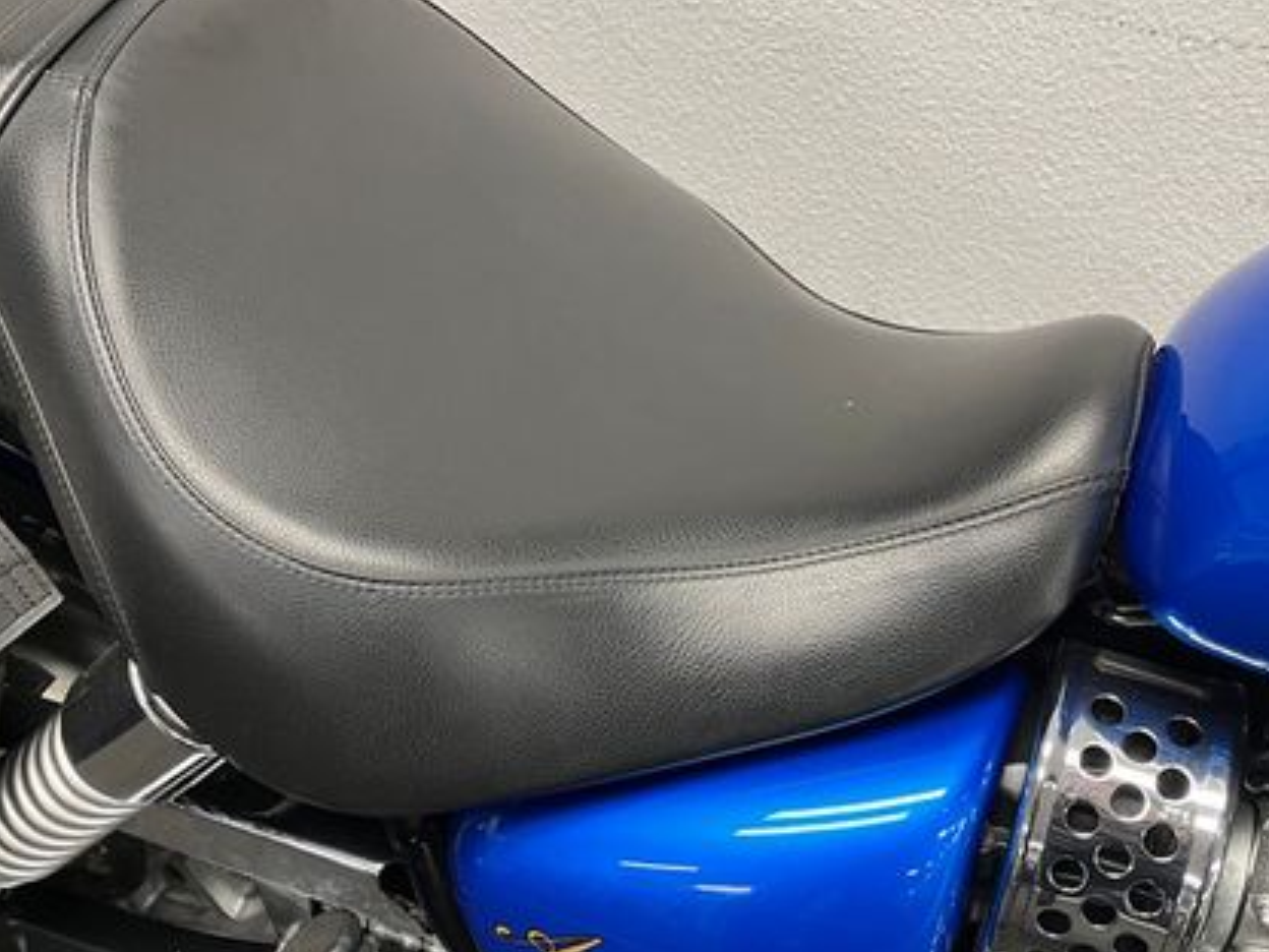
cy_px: 467
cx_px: 604
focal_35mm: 40
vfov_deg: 36.0
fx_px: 1466
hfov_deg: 46.8
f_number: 1.6
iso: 160
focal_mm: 5.1
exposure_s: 1/50
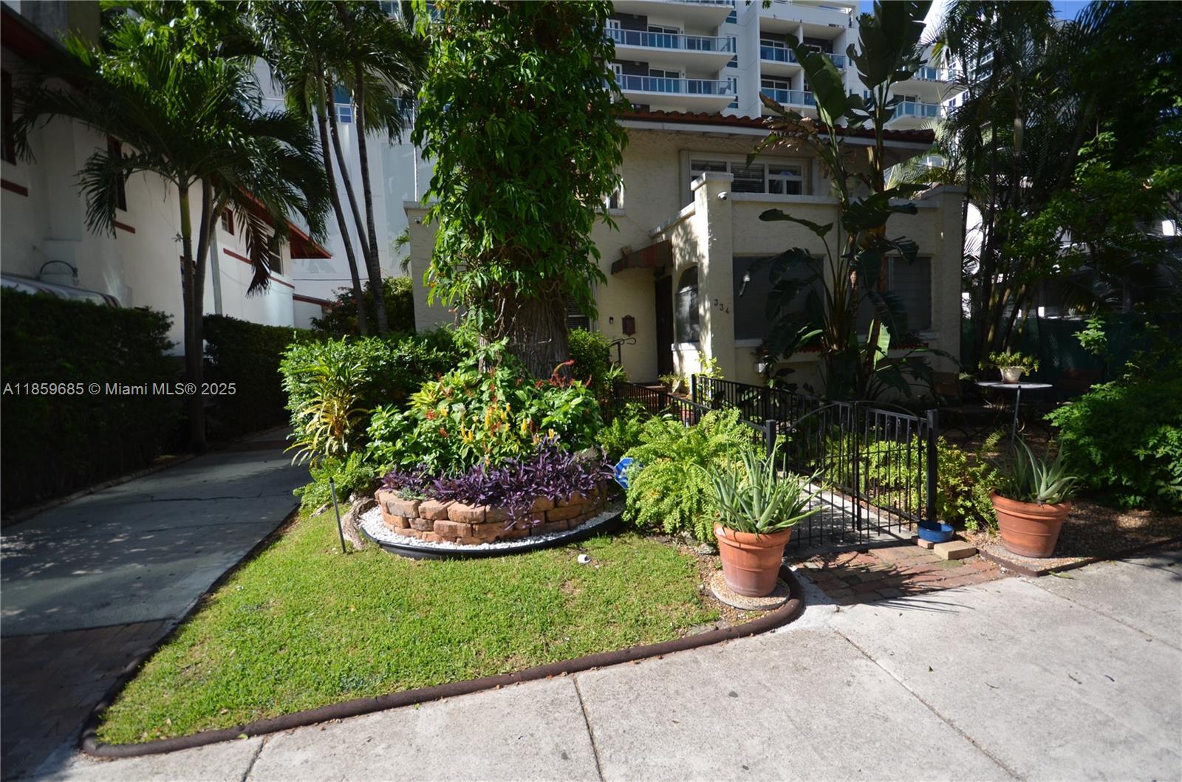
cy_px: 391
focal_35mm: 15
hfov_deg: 100.5
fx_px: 491
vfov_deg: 77.0
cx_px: 591
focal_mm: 10
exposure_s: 1/1250
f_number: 5.6
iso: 400
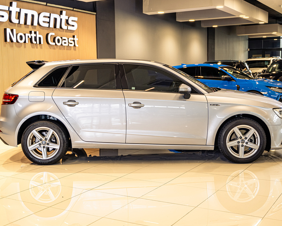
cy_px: 113
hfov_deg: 38.1
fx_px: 409
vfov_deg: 30.8
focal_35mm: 49
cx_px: 143
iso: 500
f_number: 2.8
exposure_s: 1/125
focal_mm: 43
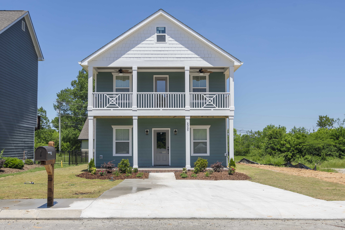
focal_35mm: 36
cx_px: 172
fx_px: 345
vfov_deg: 36.9
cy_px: 115
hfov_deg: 53.1
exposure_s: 1/1000
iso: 100
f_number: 10
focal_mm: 24
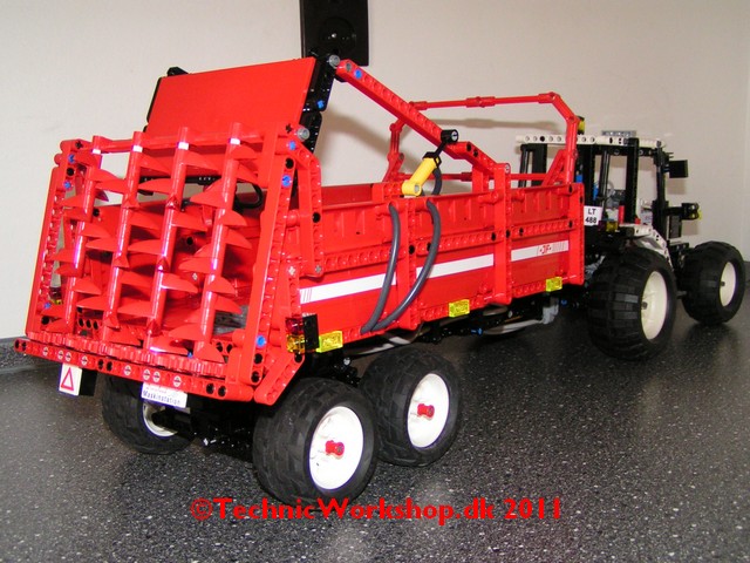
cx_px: 375
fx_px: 823
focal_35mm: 38
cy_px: 282
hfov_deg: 49.0
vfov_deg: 37.7
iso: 200
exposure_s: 1/40
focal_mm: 5.8
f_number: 2.8
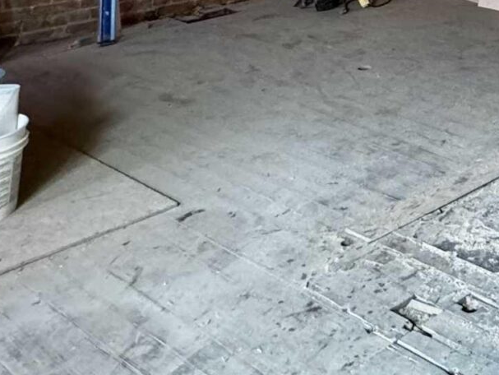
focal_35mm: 59
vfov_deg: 20.0
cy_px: -243
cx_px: 725
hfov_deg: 25.6
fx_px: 851
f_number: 2.2
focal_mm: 2.22
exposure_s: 1/62
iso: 320
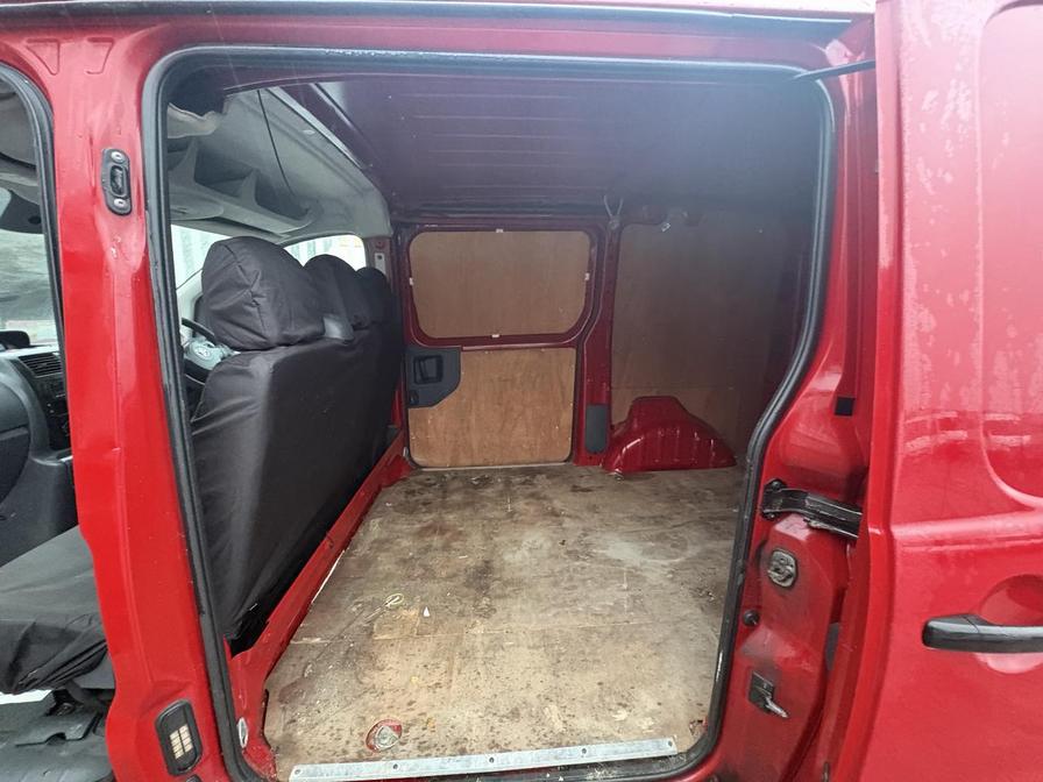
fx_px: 422
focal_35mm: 14
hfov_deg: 102.1
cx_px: 522
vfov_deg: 85.7
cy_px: 391
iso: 1000
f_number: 2.2
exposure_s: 1/39
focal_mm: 2.22
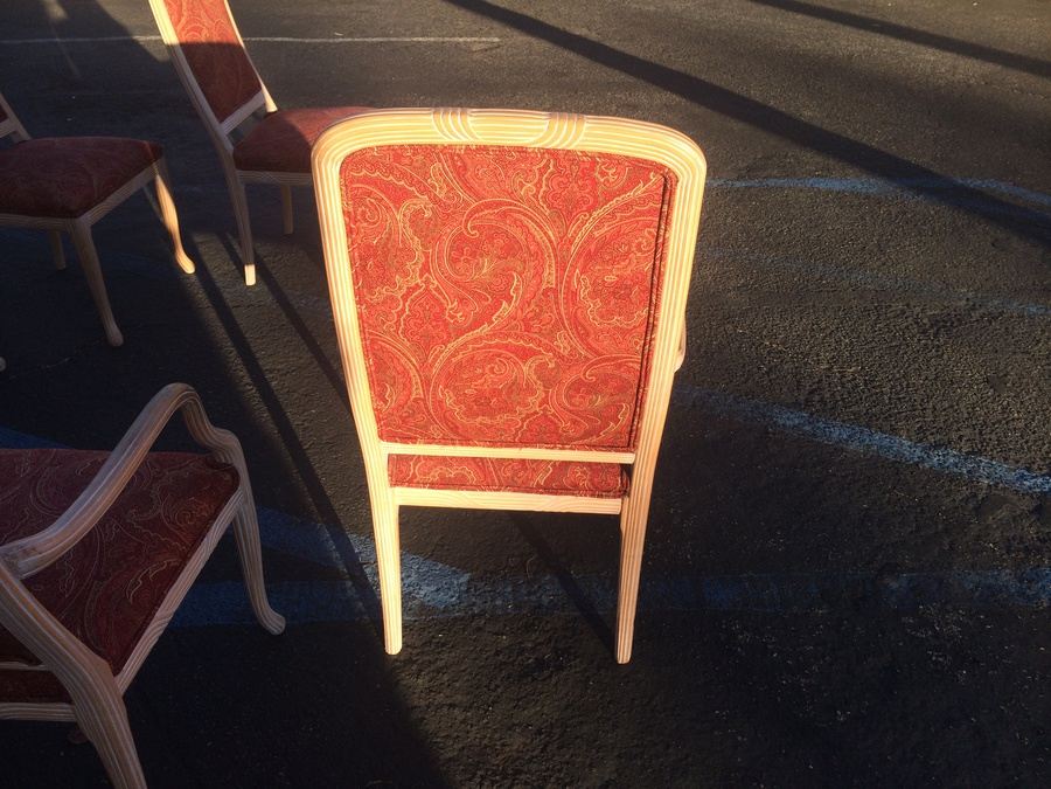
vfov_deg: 46.8
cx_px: 526
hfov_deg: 60.0
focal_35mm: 30
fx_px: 911
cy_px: 394
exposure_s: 1/820
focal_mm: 4.12
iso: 32
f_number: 2.2
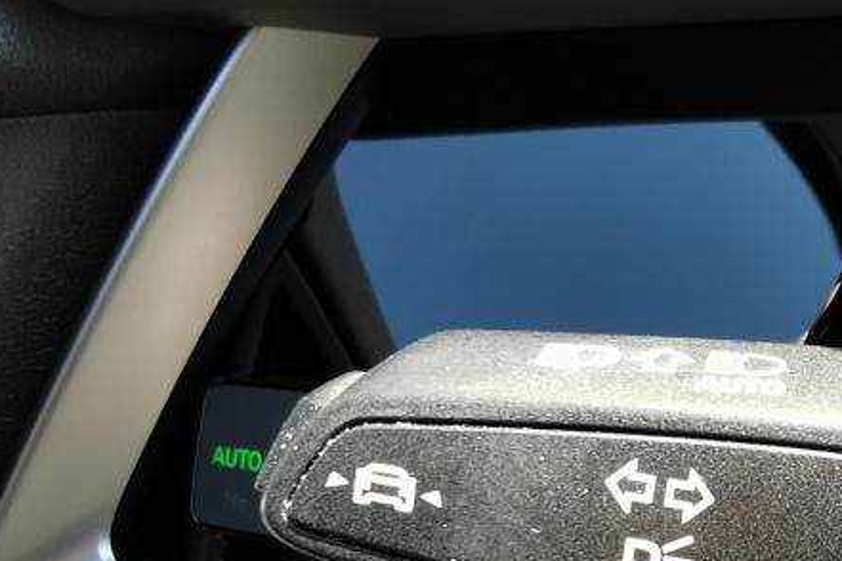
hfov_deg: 38.2
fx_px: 1146
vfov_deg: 27.0
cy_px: 448
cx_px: 724
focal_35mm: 49
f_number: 2.2
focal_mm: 2.26
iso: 100
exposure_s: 1/100
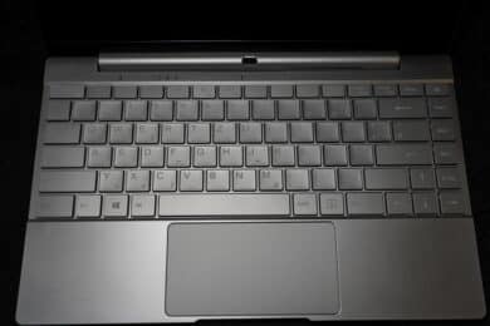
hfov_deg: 51.9
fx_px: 504
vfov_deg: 35.9
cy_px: 163
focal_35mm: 37
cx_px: 245
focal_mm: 37
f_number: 6.3
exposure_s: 1/40
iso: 125
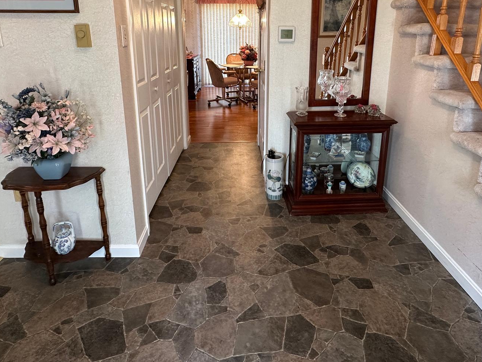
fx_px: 306
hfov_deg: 76.4
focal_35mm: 22
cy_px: 105
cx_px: 245
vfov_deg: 58.8
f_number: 2.2
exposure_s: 1/60
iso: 200
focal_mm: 2.22
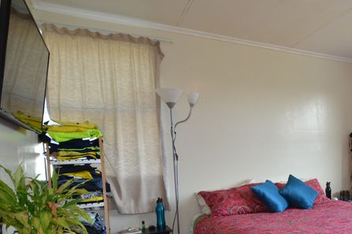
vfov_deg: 40.9
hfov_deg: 54.7
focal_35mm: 31
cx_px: 297
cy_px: 180
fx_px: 303
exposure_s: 1/100
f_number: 5
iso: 400
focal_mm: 12
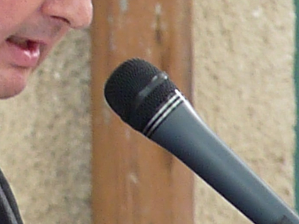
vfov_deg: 1.1
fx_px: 11633
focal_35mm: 1347
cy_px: 77
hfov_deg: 1.5
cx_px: -9
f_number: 4
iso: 1000
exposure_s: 1/125
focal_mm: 81.2
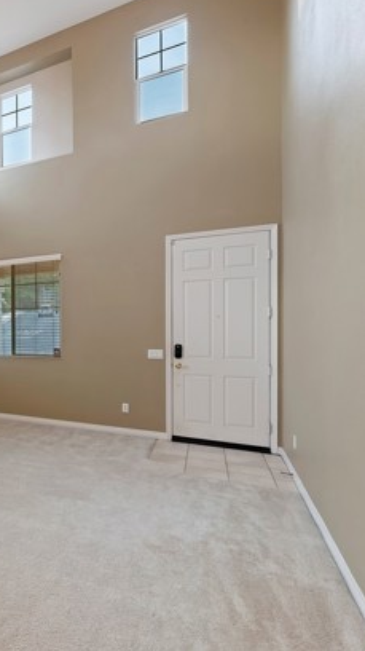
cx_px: -99
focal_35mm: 23
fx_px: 396
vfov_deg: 78.7
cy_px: 319
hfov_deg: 35.5
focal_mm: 14
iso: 500
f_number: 10
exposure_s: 1/8
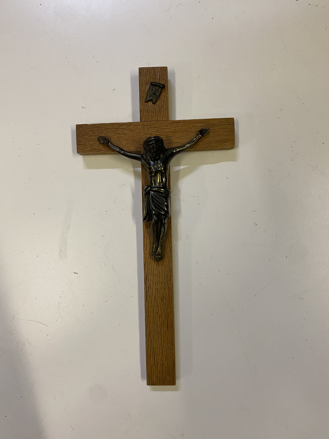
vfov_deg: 67.3
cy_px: 220
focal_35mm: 26
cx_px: 164
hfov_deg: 53.1
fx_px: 329
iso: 100
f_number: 1.8
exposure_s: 1/50
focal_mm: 4.25
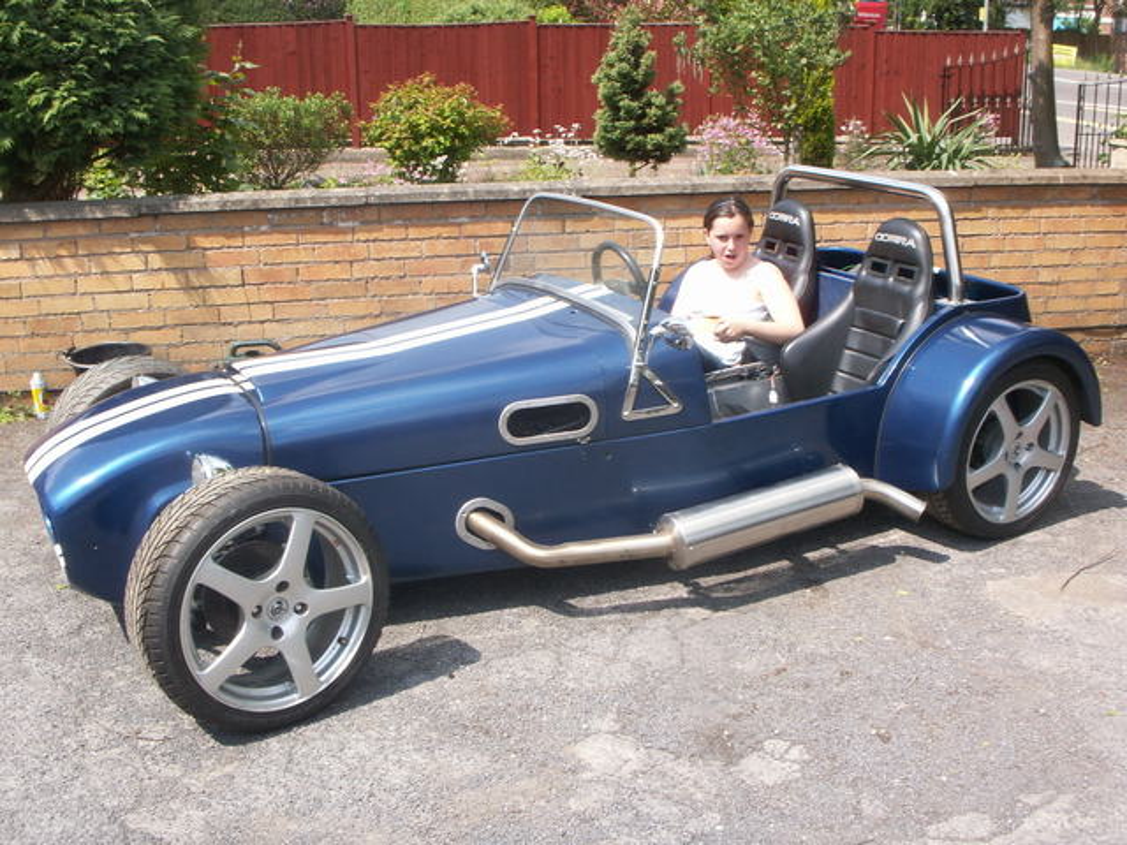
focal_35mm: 37
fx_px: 1205
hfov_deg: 50.1
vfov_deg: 38.7
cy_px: 422
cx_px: 564
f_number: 7.1
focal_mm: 7.7
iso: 50
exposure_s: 1/80
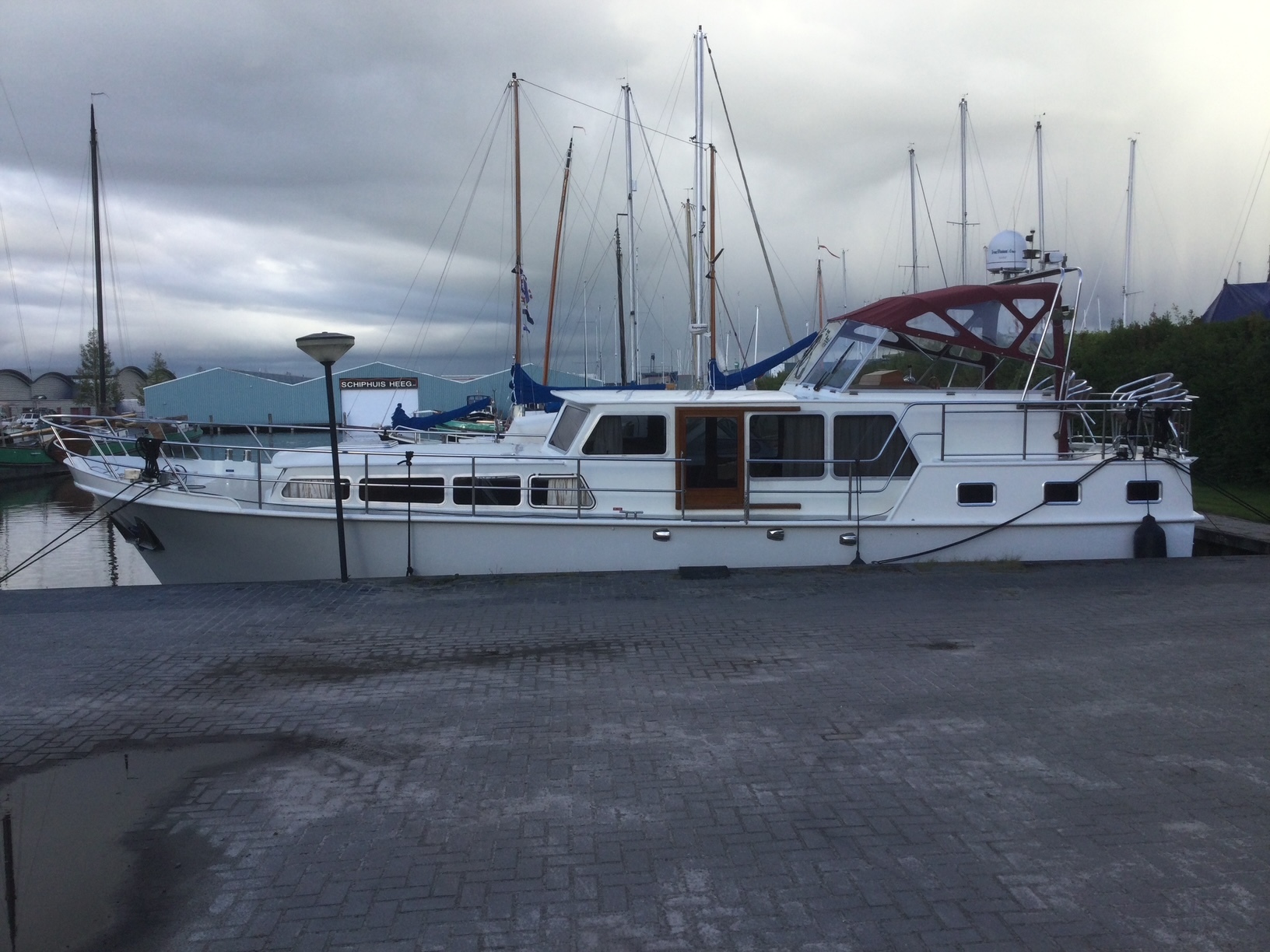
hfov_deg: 58.4
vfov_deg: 45.4
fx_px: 1137
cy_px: 476
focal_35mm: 31
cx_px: 635
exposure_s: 1/418
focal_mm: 3.3
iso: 25
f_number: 2.4
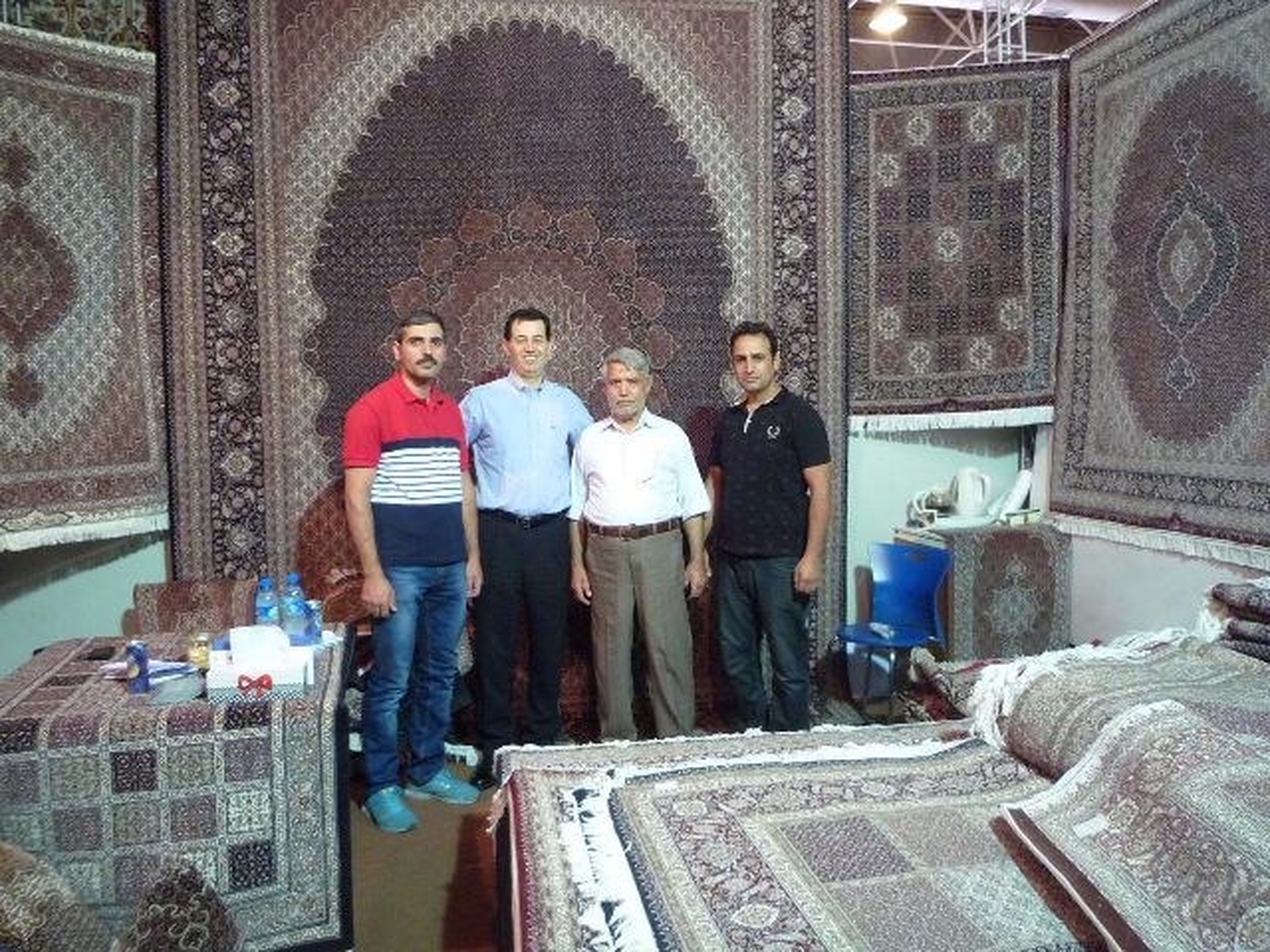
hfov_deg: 69.4
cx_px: 635
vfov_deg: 54.9
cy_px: 476
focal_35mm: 25
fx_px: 917
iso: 400
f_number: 2.8
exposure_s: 1/25
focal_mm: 4.4
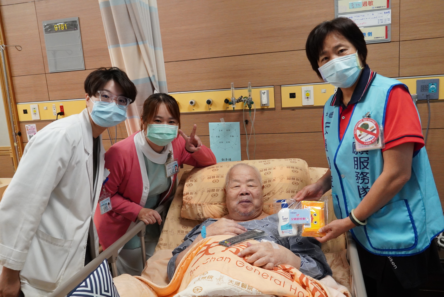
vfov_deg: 43.7
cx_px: 222
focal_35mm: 30
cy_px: 148
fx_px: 370
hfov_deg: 61.9
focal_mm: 20
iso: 2500
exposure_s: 1/100
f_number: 5
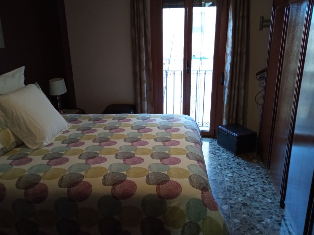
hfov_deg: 65.3
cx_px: 157
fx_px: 245
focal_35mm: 27
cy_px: 118
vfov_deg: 51.4
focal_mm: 3.79
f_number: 2.2
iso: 460
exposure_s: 1/33.3
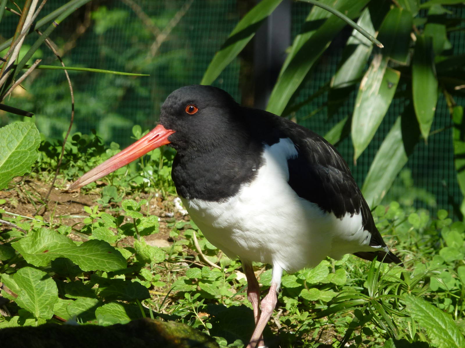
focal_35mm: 285
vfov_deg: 5.2
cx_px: 232
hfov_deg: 7.0
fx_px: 3828
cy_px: 174
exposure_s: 1/200
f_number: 5.7
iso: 100
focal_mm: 51
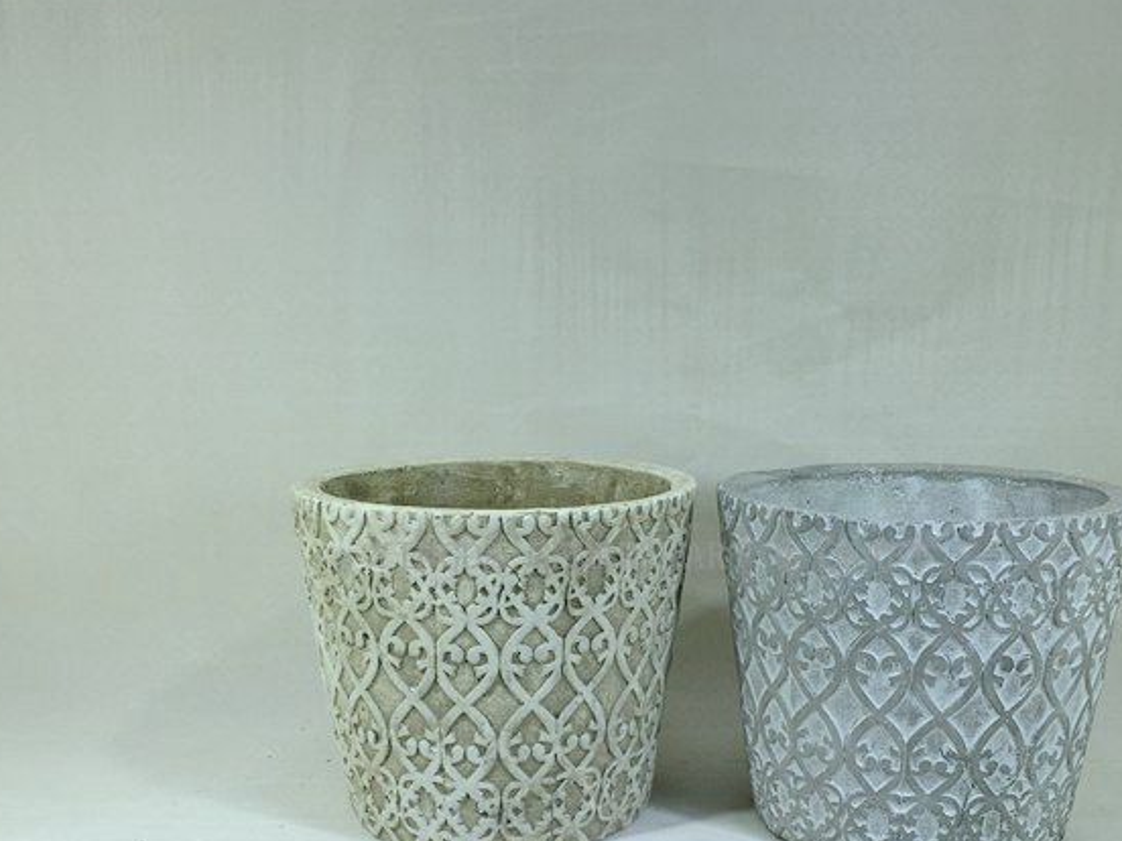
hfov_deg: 44.6
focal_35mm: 42
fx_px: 1361
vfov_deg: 34.1
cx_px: 652
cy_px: 555
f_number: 2.2
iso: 32
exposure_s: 1/514
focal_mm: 4.15
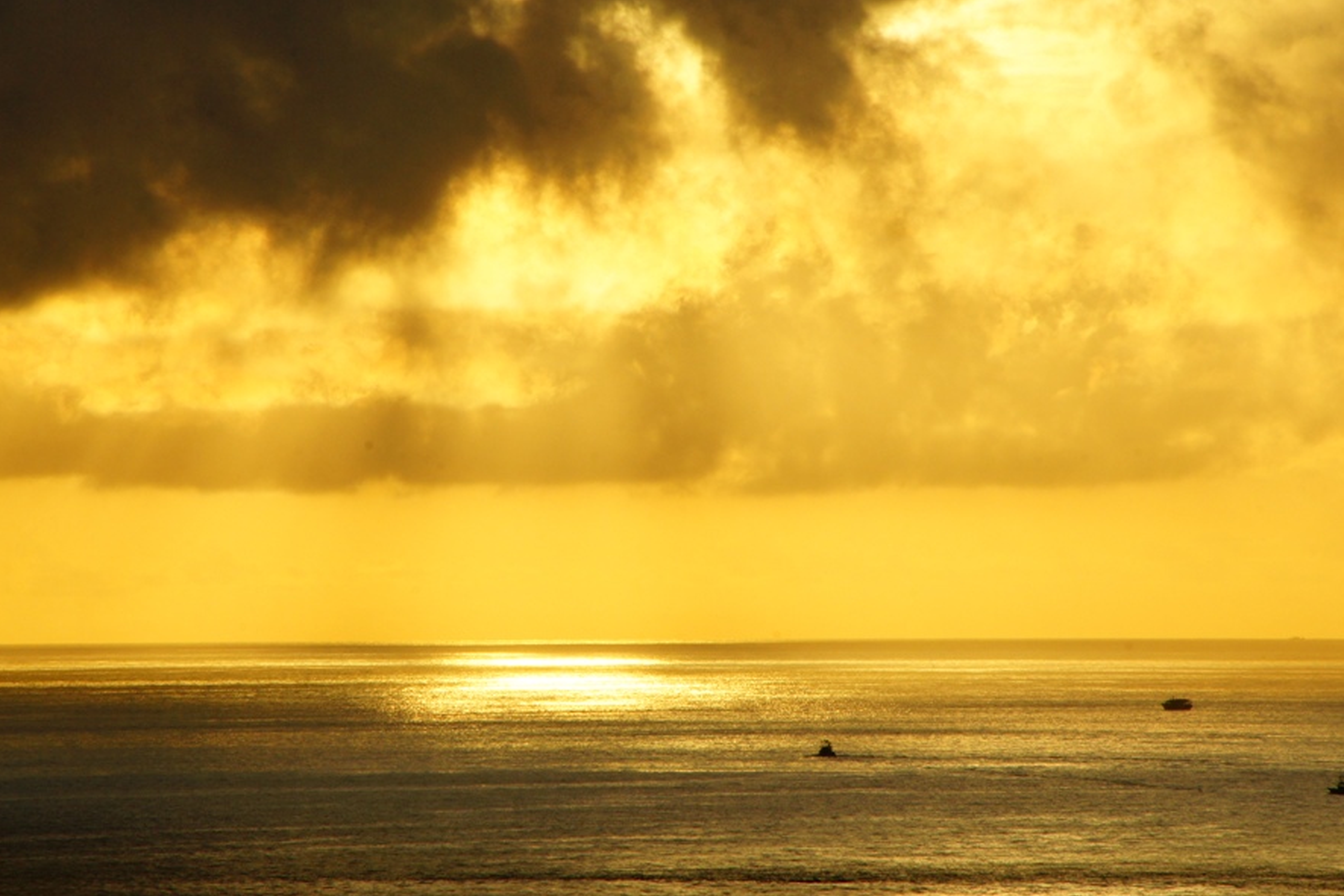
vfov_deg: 3.6
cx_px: 672
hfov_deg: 5.4
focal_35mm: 381
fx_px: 14225
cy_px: 453
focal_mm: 250
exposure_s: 1/400
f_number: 22
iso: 500
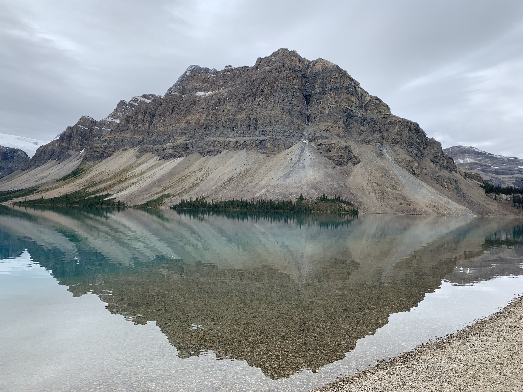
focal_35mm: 26
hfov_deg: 67.3
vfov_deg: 53.1
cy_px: 196
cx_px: 262
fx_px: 393
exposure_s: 1/1088
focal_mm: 4.25
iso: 25
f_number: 1.8
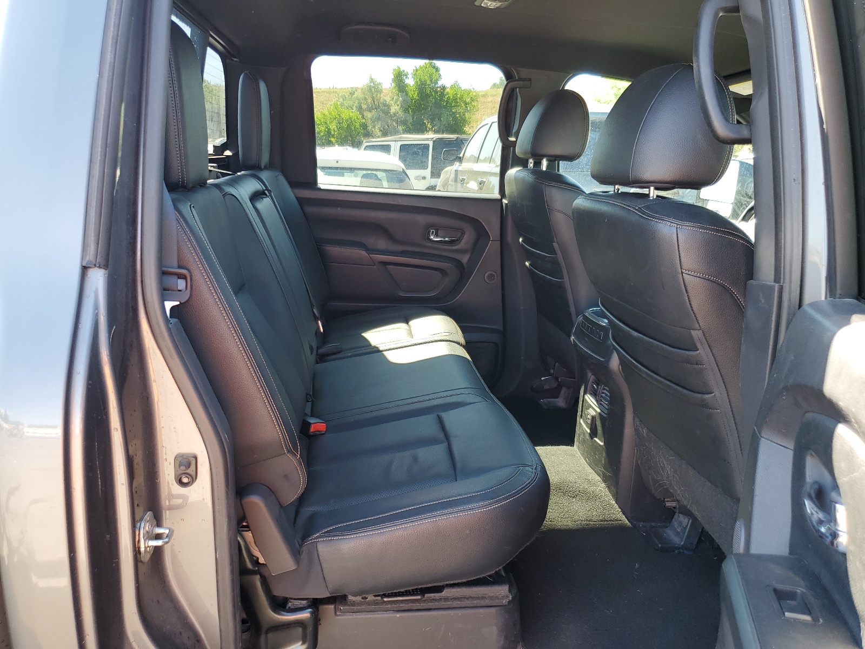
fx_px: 650
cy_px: 324
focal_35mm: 26
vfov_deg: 53.1
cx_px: 432
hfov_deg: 67.3
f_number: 1.5
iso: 50
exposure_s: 1/127
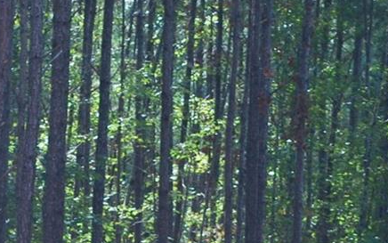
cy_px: 435
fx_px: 4560
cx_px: -26
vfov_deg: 3.0
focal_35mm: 431
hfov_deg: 4.9
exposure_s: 1/200
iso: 200
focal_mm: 60
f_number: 4.2
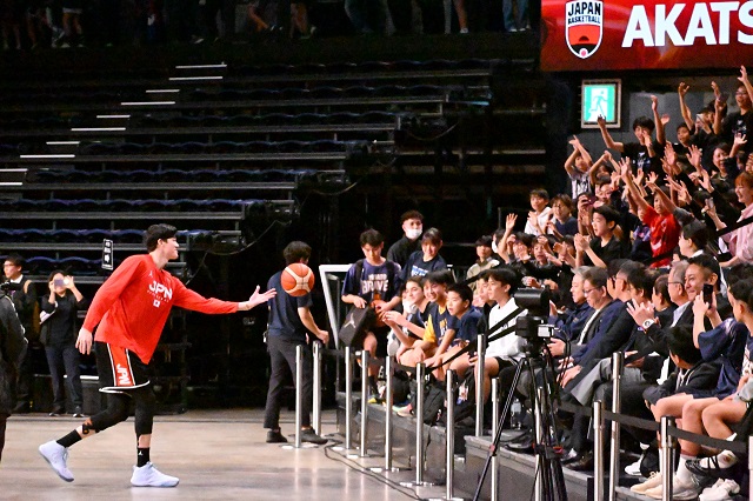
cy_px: 250
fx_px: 3293
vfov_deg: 8.7
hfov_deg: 13.0
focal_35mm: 158
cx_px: 376
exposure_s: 1/1000
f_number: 8
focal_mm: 105
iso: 51200
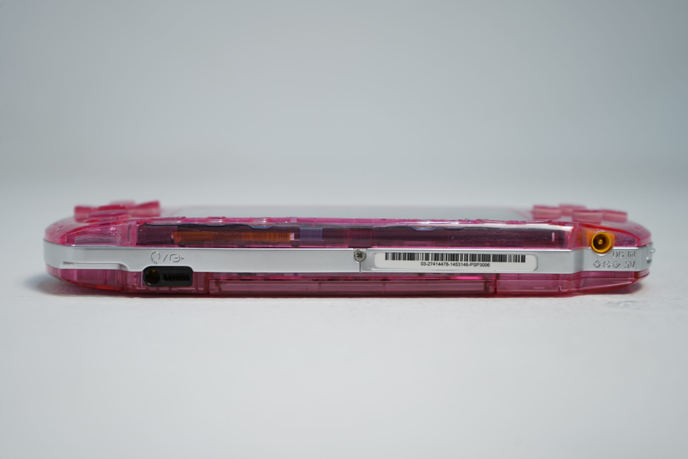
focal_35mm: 59
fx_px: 1128
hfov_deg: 33.9
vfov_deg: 23.0
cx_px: 344
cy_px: 230
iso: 64
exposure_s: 1/10
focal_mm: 59
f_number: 5.6
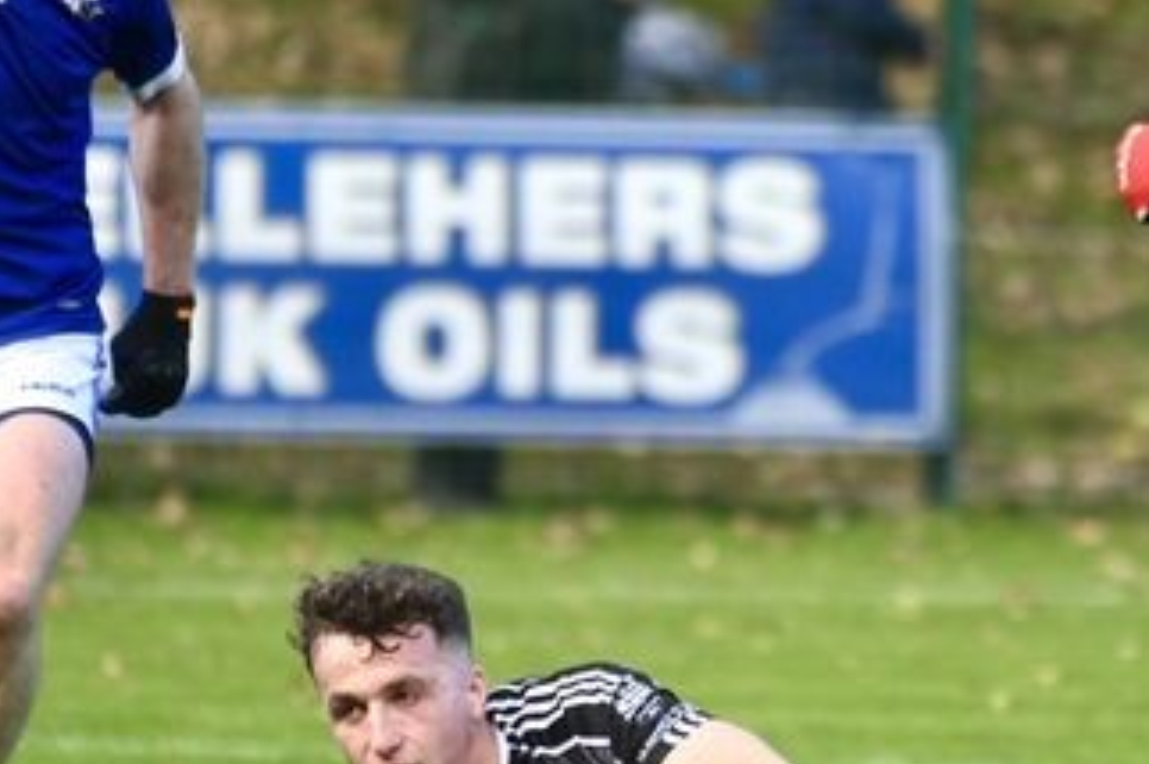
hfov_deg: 1.7
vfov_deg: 1.1
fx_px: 39663
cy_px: 430
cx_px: 999
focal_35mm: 1244
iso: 1600
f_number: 5.6
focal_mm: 500
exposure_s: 1/1600
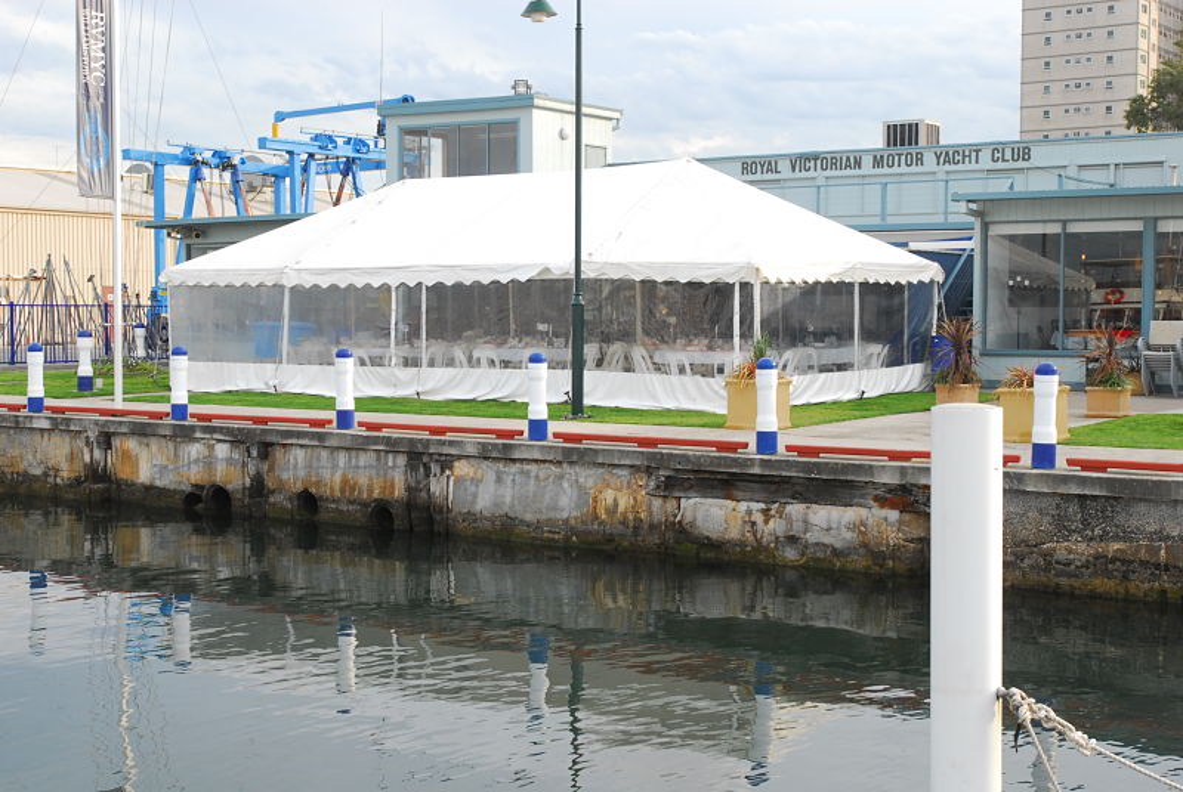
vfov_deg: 25.8
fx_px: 1728
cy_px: 396
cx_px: 592
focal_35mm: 52
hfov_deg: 37.8
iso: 400
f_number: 10
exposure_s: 1/80
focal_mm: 35
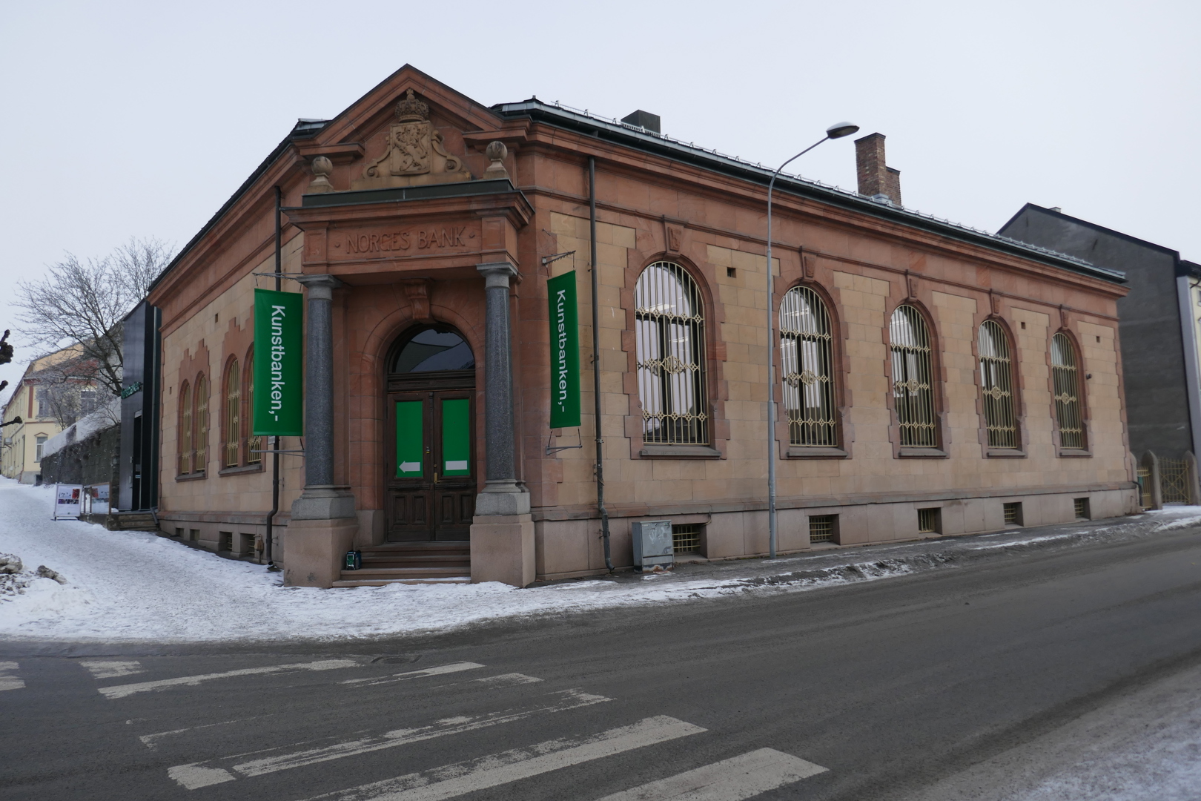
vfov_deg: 51.3
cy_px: 400
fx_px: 834
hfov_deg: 71.5
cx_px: 600
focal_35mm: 25
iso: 125
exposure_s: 1/800
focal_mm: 9.1
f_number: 2.8
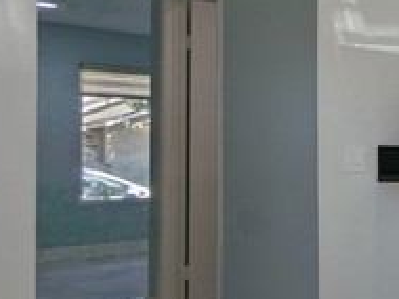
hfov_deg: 24.6
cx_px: 640
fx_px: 622
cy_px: 145
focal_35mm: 54
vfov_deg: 27.0
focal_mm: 2.35
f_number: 2.2
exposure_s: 1/406
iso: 65
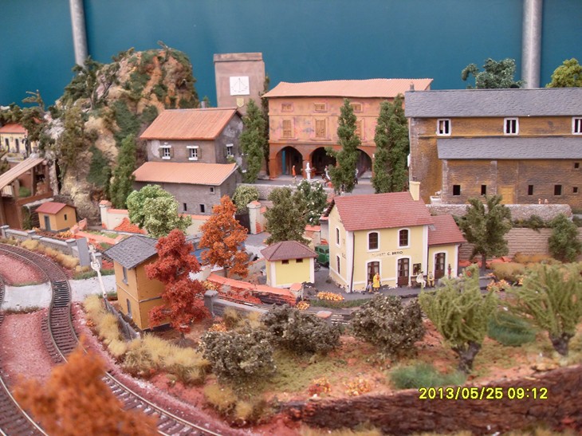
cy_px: 218
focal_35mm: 34
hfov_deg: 54.0
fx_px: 571
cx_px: 291
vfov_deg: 41.8
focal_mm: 6.3
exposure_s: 1/30
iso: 200
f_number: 2.8
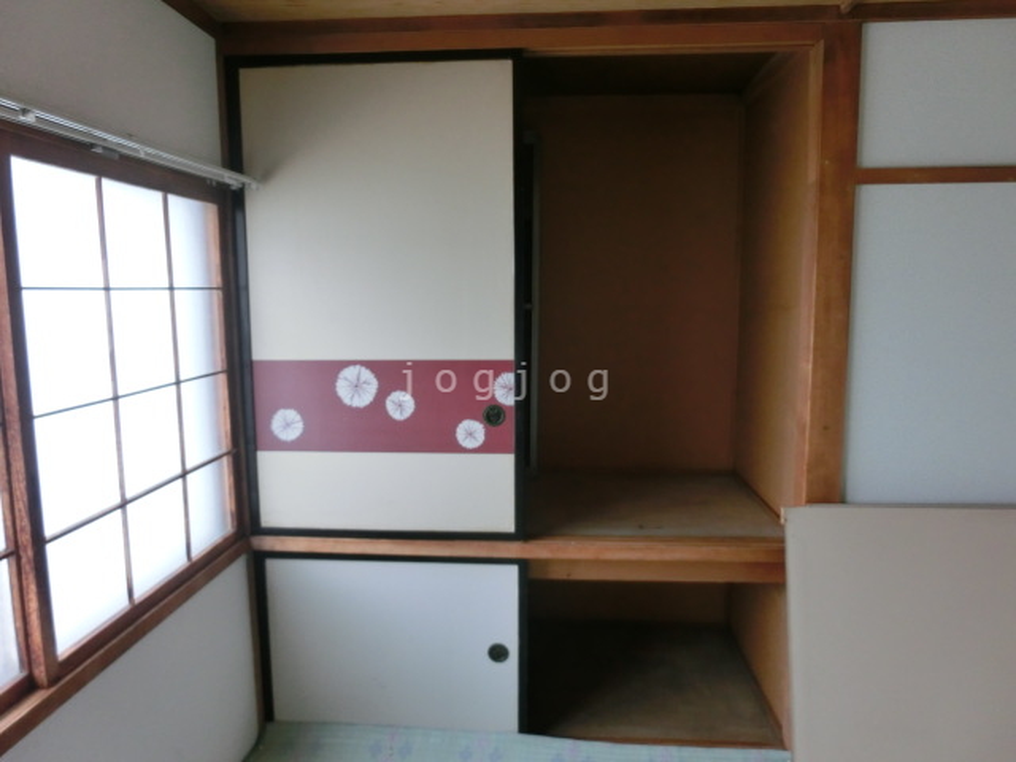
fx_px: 704
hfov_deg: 71.6
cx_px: 508
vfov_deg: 56.8
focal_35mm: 24
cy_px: 381
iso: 200
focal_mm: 4.24
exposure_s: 1/125
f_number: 3
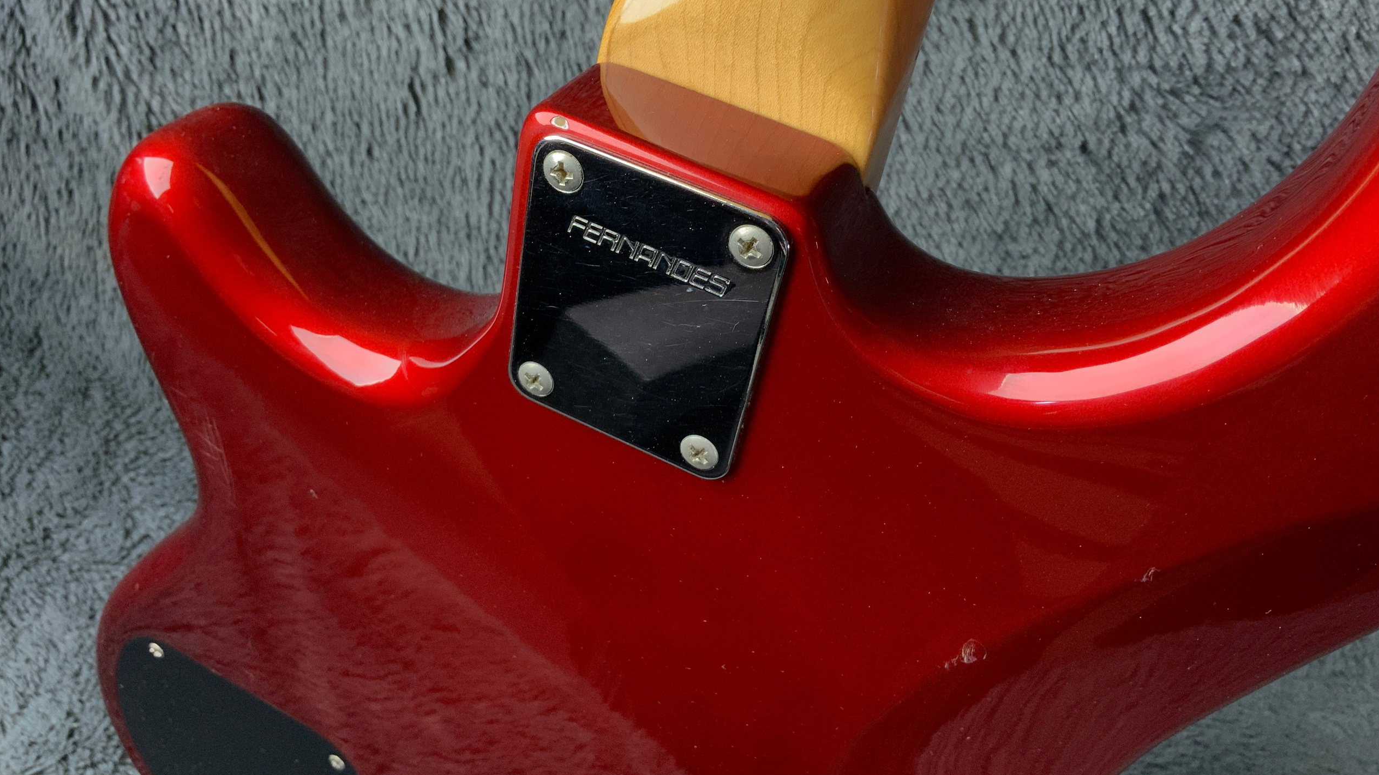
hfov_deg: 61.0
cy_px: 277
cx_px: 687
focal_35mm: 32
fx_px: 1170
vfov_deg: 36.4
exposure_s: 1/50
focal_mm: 3
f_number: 1.8
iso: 64
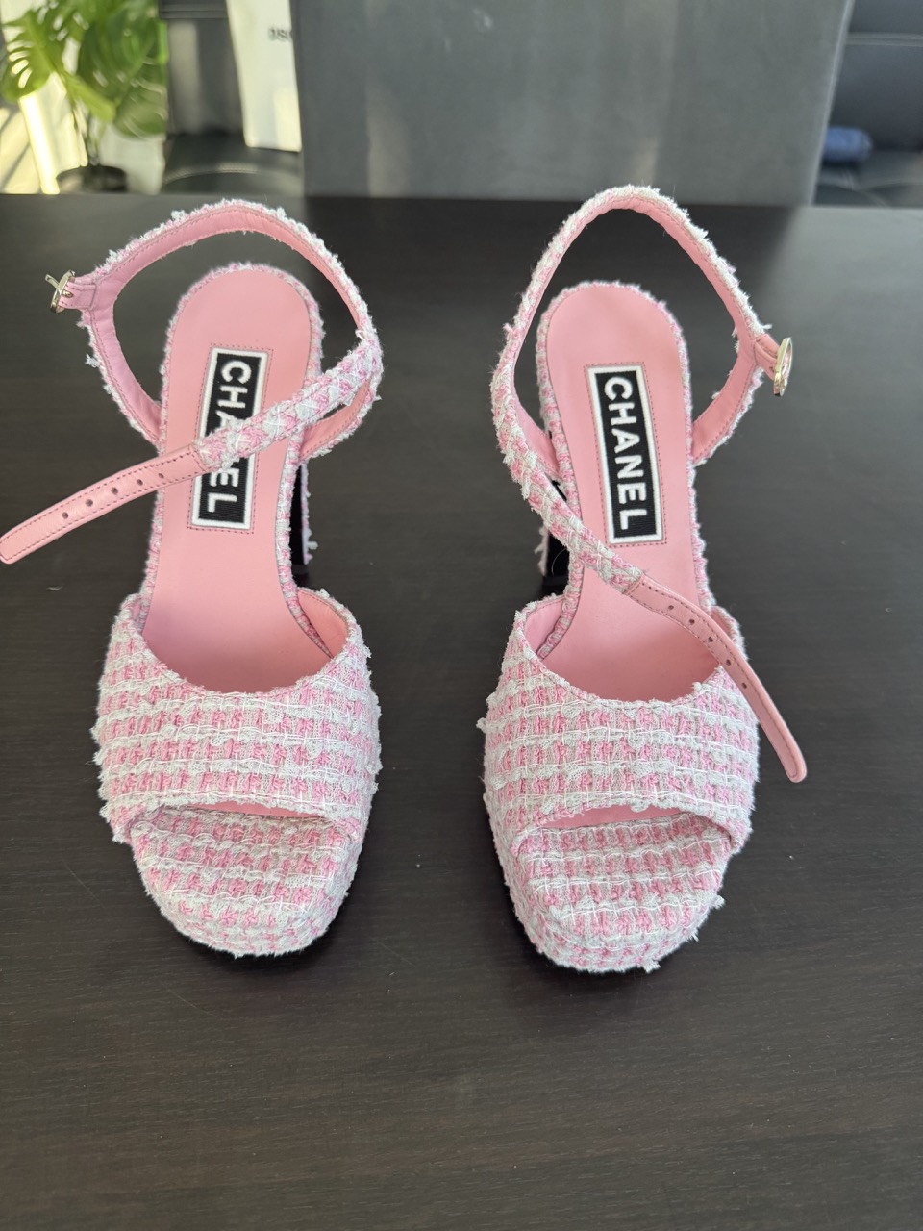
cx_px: 462
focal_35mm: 24
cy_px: 616
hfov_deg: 56.8
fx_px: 853
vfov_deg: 71.6
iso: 125
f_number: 1.78
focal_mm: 6.76
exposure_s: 1/121
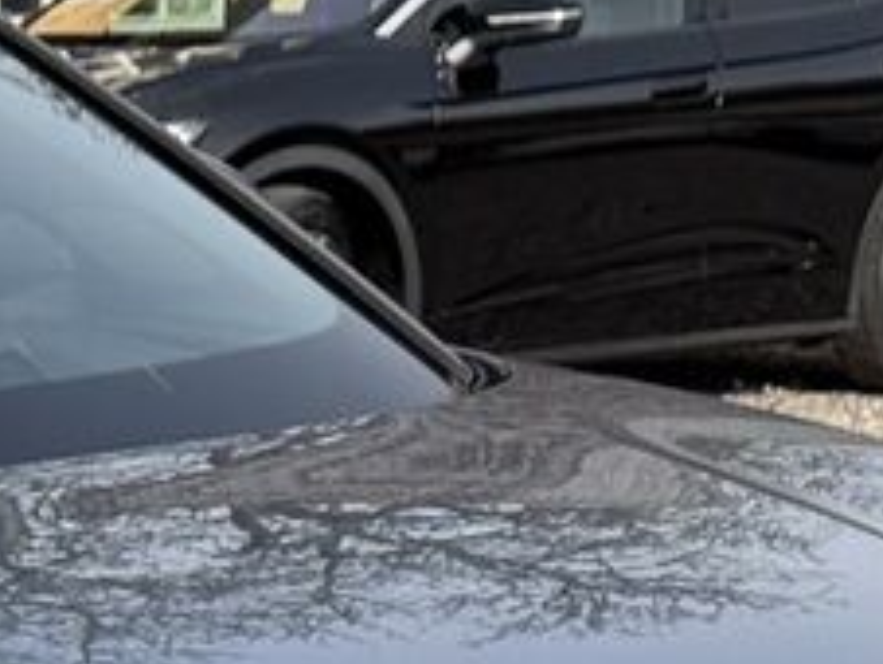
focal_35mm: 181
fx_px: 4622
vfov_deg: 7.6
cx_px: -490
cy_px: 1613
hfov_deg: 10.5
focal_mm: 6.76
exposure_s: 1/2169
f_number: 1.78
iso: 80
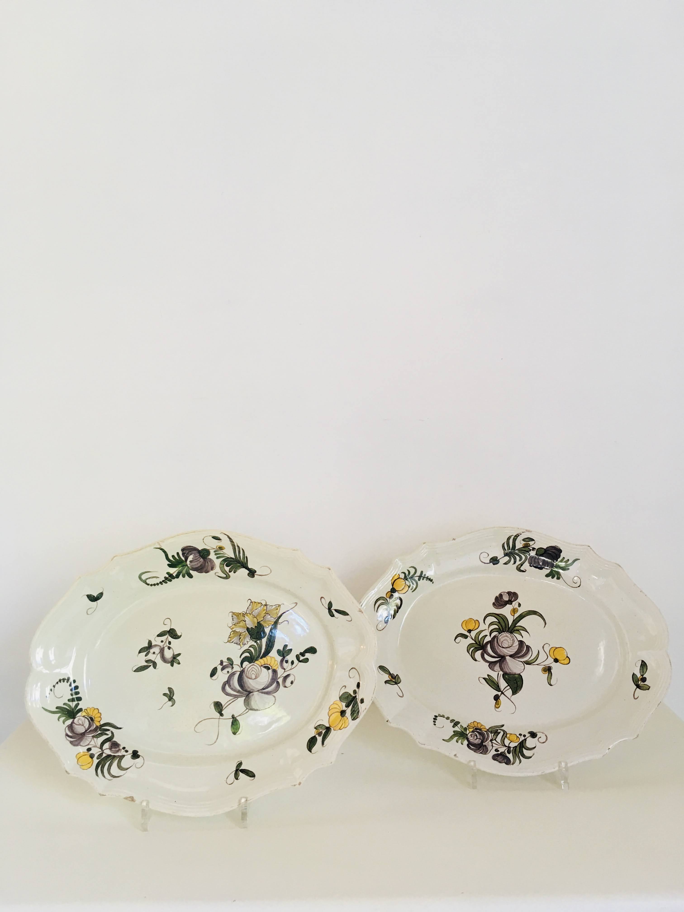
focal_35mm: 29
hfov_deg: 48.2
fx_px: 764
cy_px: 456
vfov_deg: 61.7
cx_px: 342
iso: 80
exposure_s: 1/33
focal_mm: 4.15
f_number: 2.2
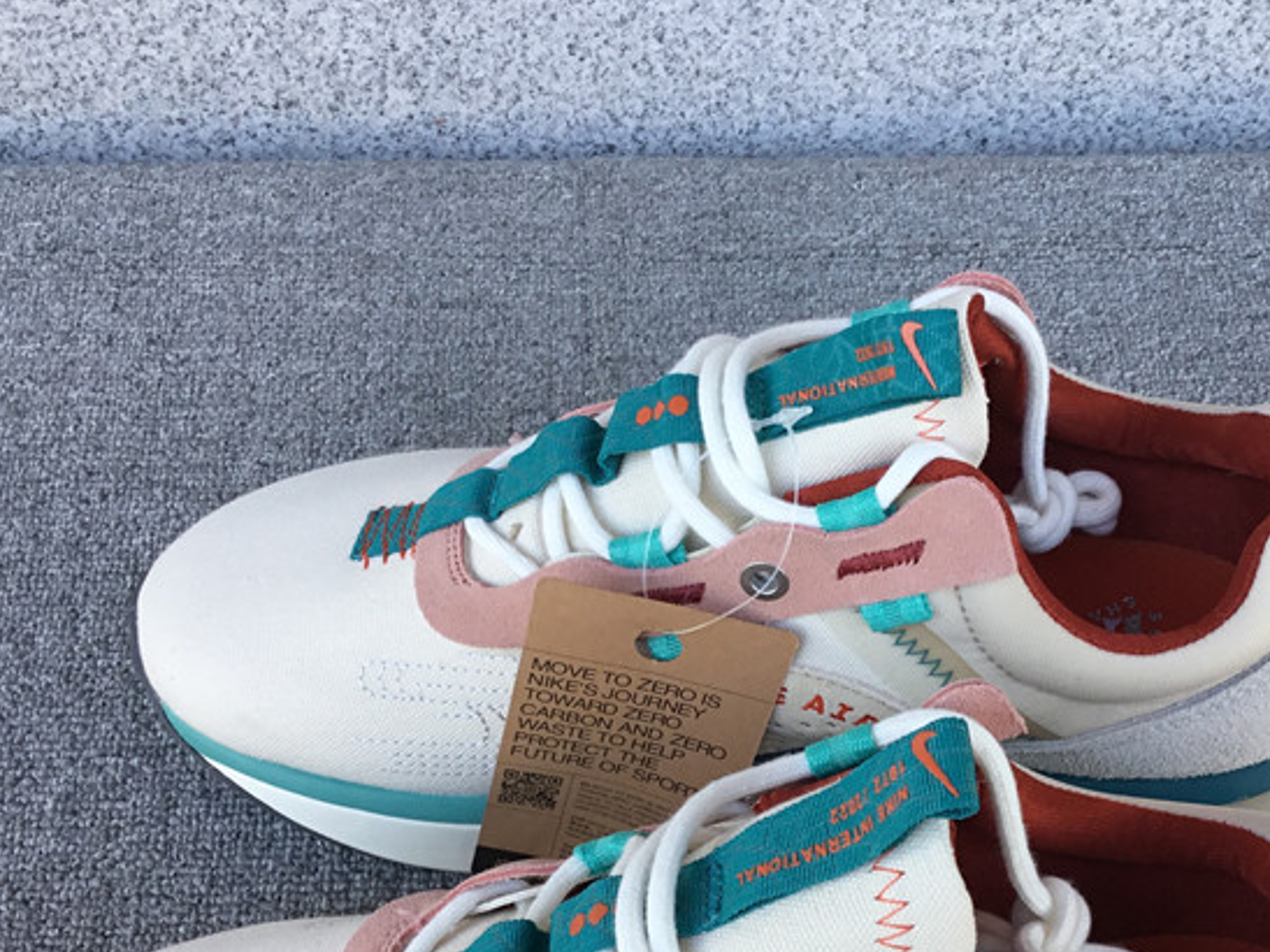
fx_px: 1871
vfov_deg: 28.0
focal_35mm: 51
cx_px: 785
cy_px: 740
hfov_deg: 37.3
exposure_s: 1/100
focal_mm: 3.3
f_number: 2.4
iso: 25
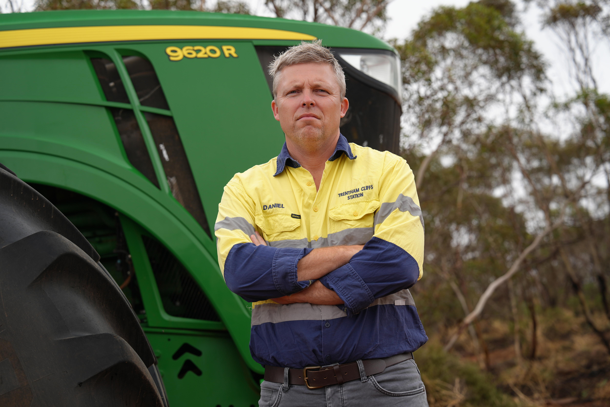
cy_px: 204
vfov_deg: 19.5
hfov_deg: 28.8
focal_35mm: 70
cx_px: 305
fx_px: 1186
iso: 160
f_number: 4
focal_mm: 70
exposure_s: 1/160
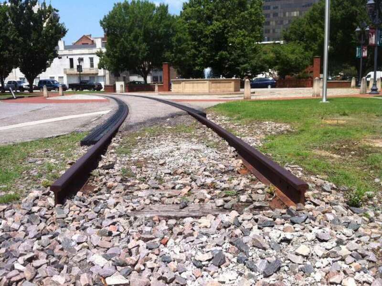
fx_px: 386
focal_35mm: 35
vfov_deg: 40.6
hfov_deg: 52.7
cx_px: 191
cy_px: 143
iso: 80
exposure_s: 1/1508
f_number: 2.8
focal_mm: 3.85
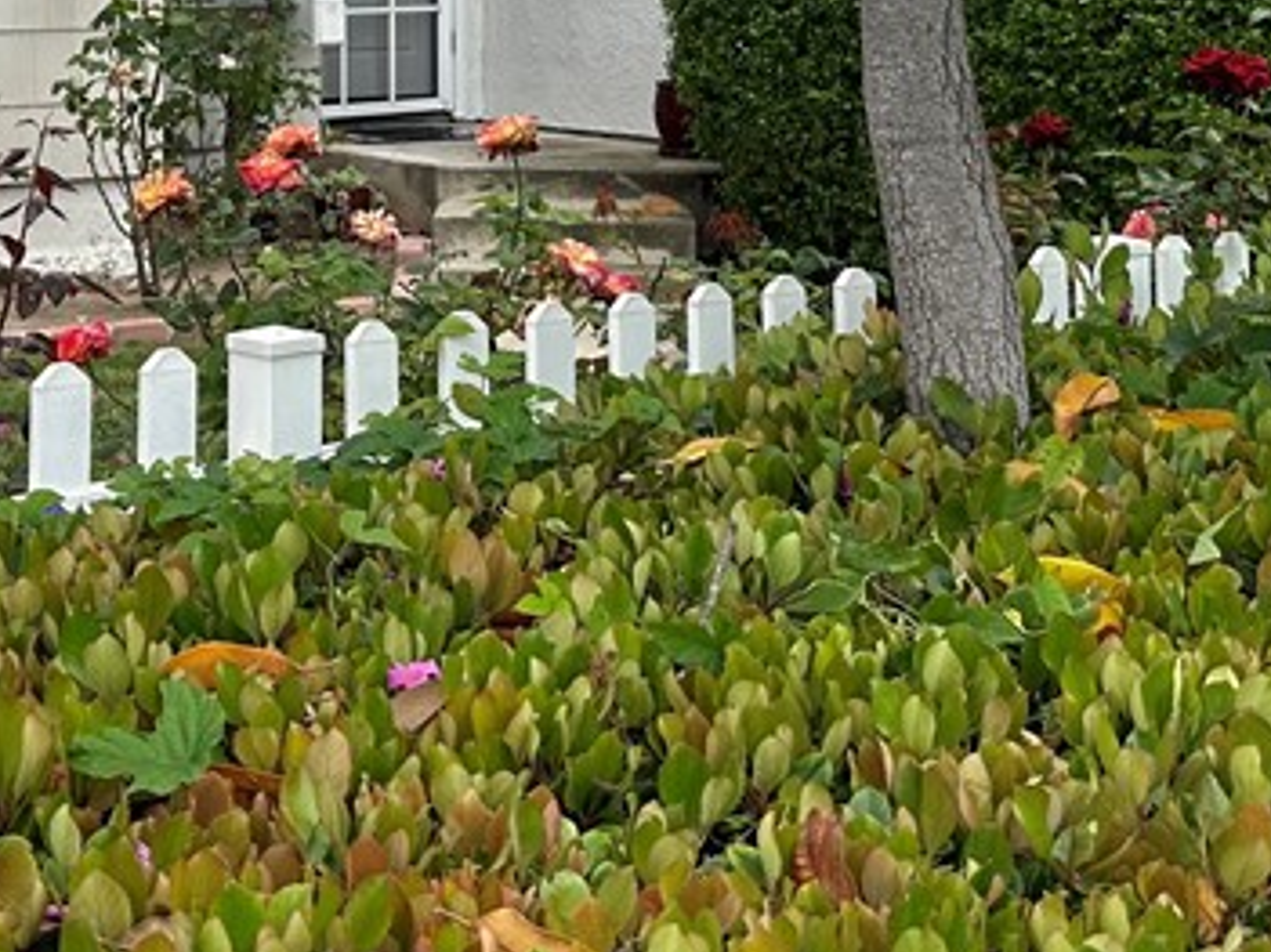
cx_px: 272
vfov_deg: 19.3
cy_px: -297
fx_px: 2569
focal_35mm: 70
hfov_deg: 27.3
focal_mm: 6.86
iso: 80
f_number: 1.78
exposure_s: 1/2732
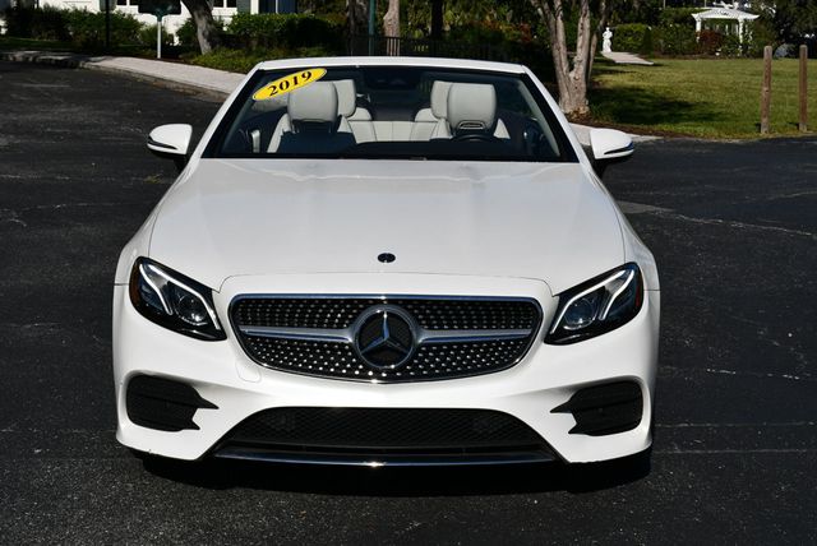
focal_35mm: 68
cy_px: 273
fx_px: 1545
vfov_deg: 20.1
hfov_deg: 29.6
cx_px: 408
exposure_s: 1/500
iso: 100
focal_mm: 34
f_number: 11
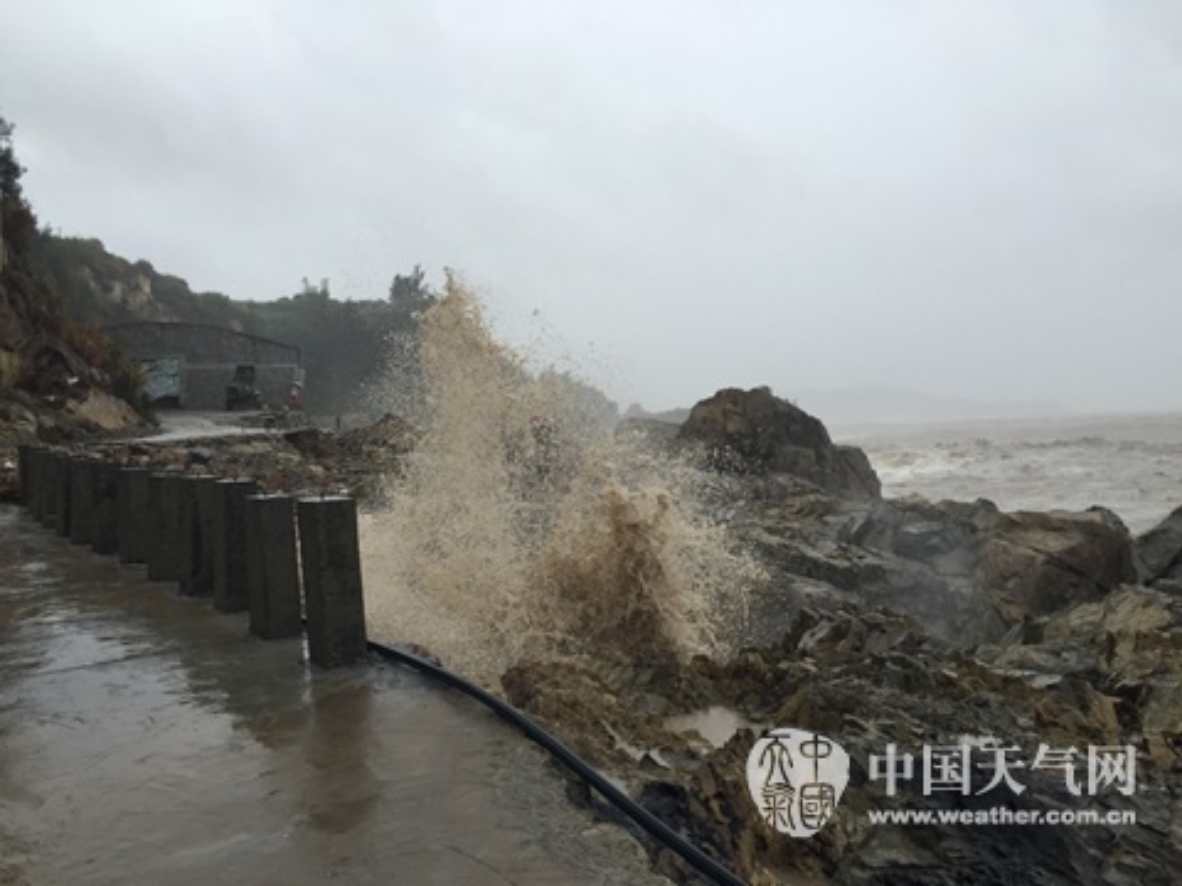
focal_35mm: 29
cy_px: 443
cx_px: 591
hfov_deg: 61.7
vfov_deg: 48.2
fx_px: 990
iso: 32
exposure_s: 1/608
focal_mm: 4.15
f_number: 2.2
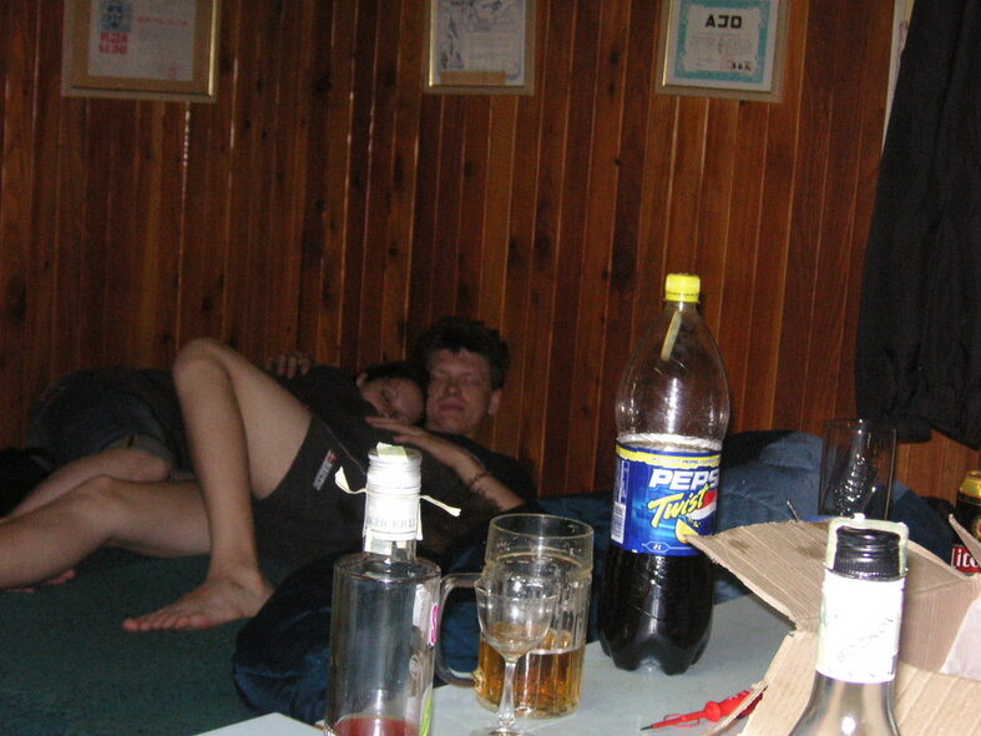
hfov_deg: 31.2
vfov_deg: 23.6
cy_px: 364
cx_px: 489
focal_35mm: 62
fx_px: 1757
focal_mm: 10.2
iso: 160
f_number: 3.9
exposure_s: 1/60
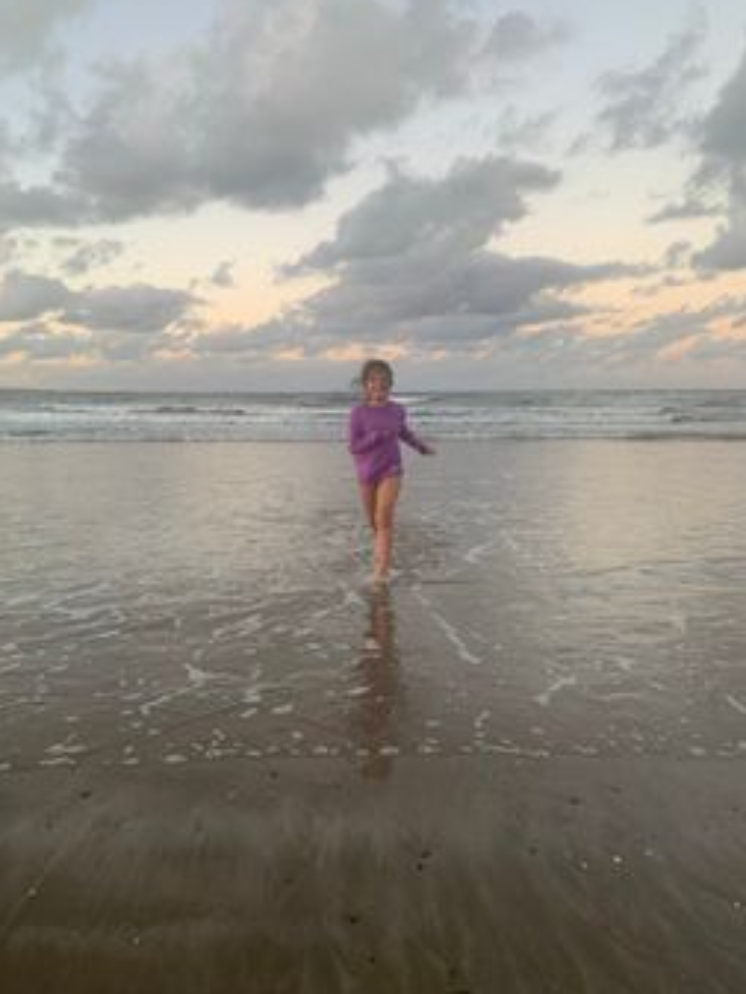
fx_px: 775
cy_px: 498
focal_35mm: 27
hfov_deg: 51.4
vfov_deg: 65.3
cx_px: 361
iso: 40
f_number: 1.8
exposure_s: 1/121
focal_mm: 4.25
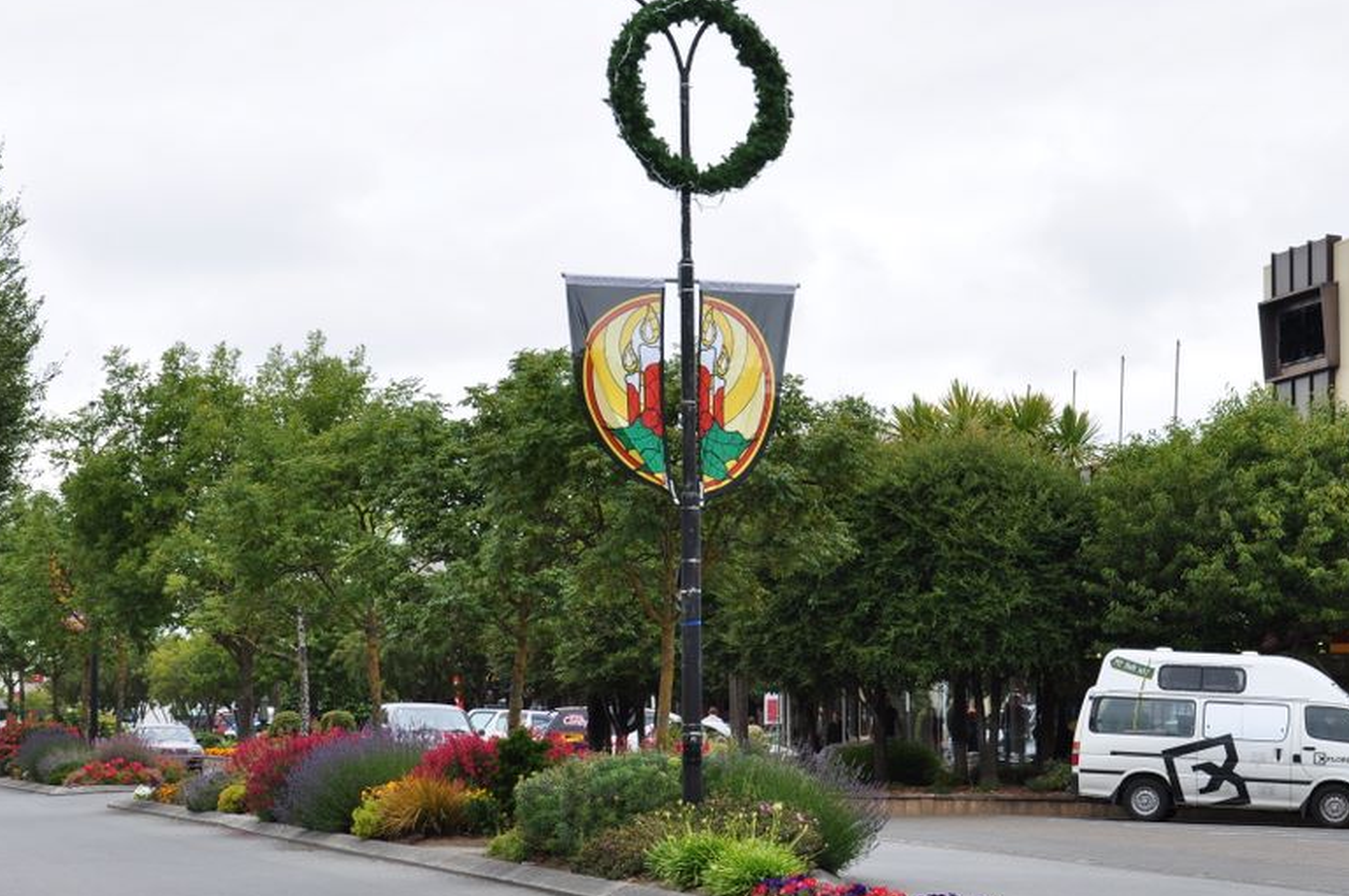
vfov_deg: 13.1
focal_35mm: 104
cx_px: 780
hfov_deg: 19.6
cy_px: 492
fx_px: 3892
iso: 200
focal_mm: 52
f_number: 10
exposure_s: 1/200
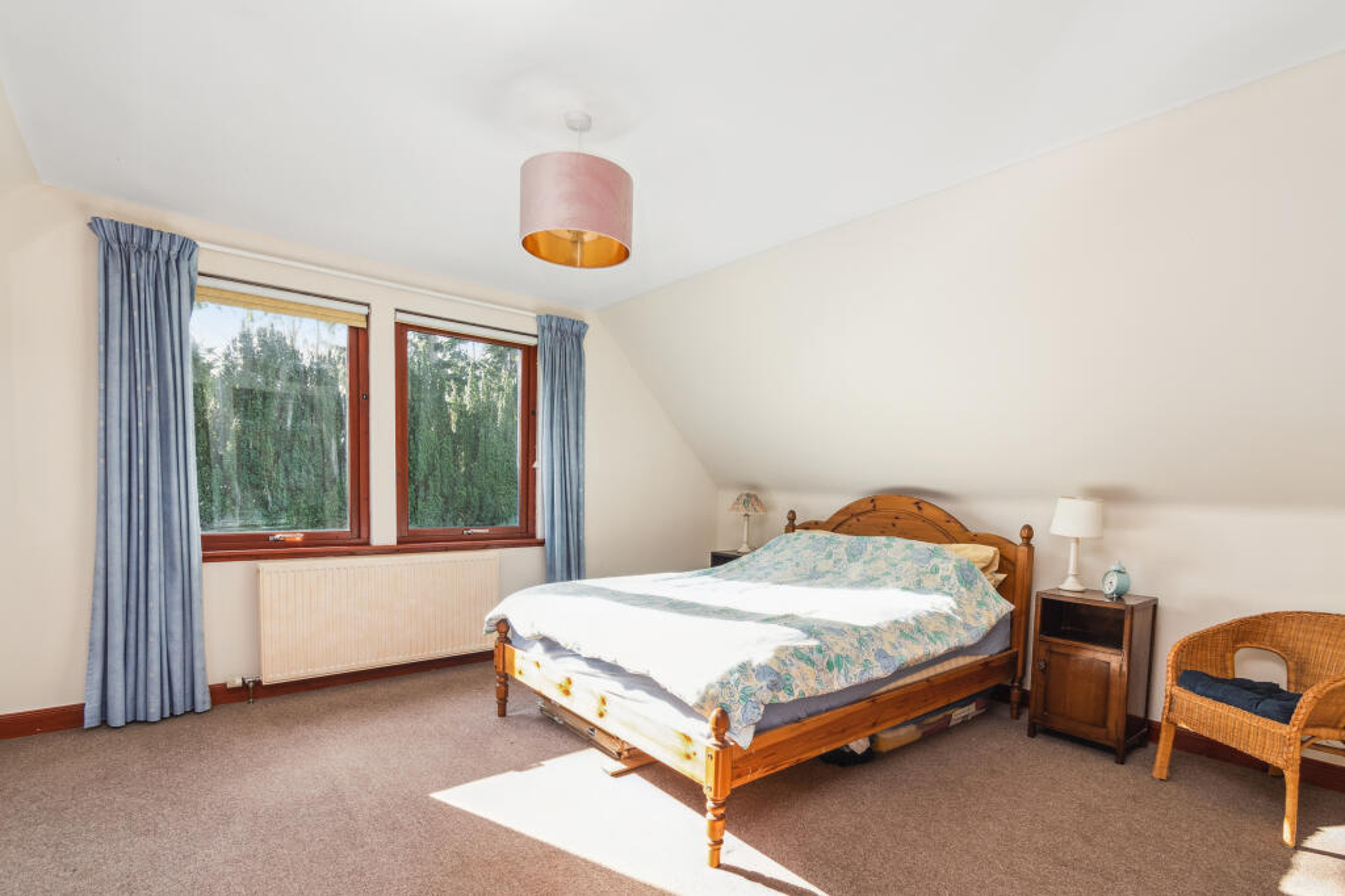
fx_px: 560
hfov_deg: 100.4
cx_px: 672
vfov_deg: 77.3
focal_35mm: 15
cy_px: 448
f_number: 8
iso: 320
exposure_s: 1/40
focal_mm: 10
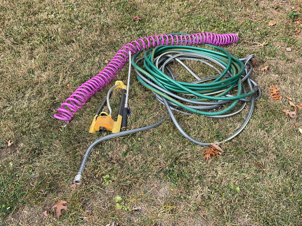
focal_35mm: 29
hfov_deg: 61.7
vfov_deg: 48.2
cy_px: 113
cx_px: 151
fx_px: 253
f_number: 1.8
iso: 16
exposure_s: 1/428
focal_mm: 3
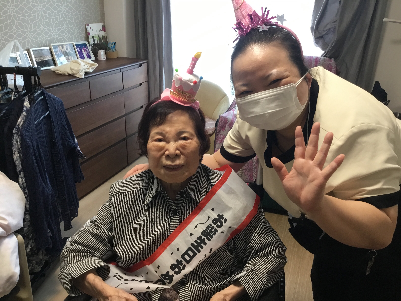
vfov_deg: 45.4
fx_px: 359
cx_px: 200
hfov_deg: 58.4
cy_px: 150
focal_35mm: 31
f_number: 2.4
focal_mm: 3.3
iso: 80
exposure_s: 1/30
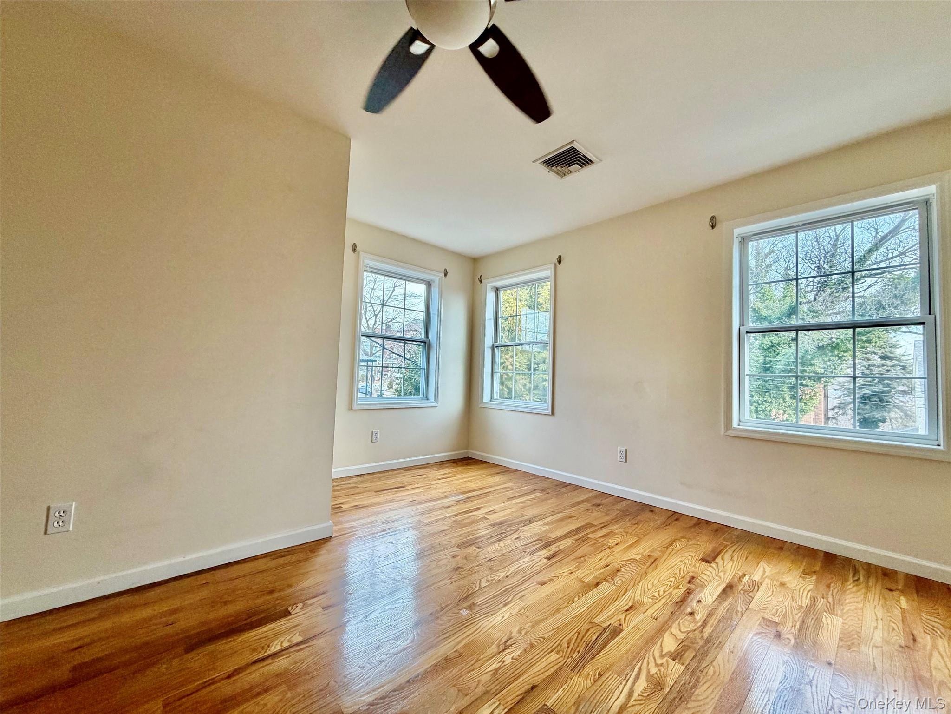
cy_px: 357
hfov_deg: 102.1
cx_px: 476
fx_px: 385
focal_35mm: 14
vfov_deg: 85.7
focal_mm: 2.22
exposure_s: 1/60
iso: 160
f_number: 2.2
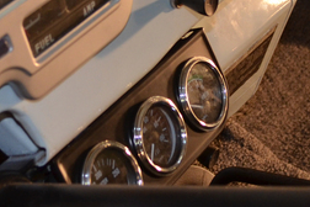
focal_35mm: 119
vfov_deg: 11.3
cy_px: -49
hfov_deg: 17.1
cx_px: 79
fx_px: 1025
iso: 400
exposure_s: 1/100
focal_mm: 20
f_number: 3.8
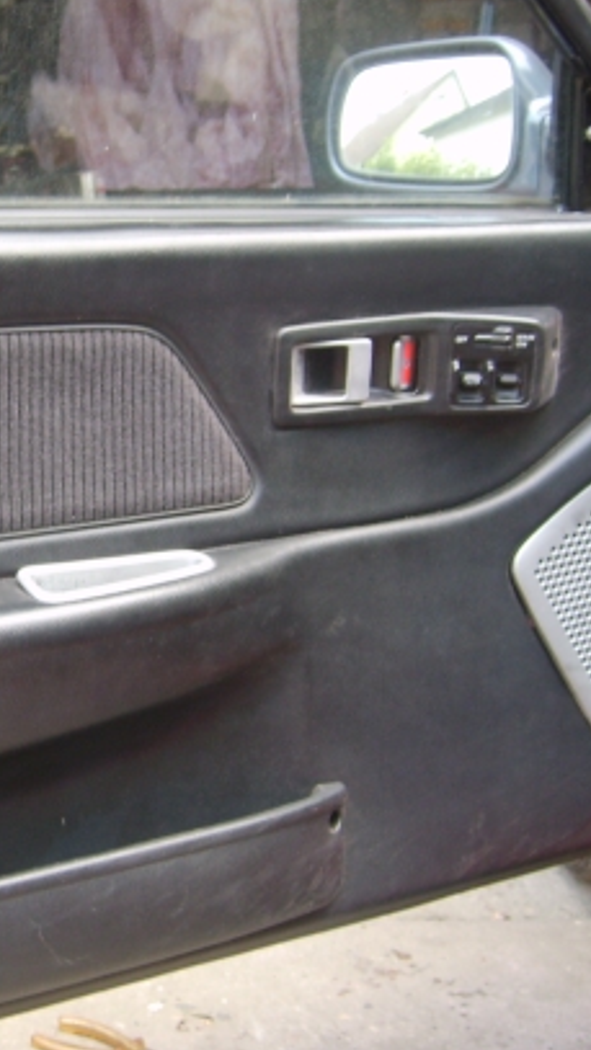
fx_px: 1671
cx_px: -3
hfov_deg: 19.5
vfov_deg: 34.9
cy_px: 513
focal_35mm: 60
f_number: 2.8
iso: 69
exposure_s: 1/30
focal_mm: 5.8
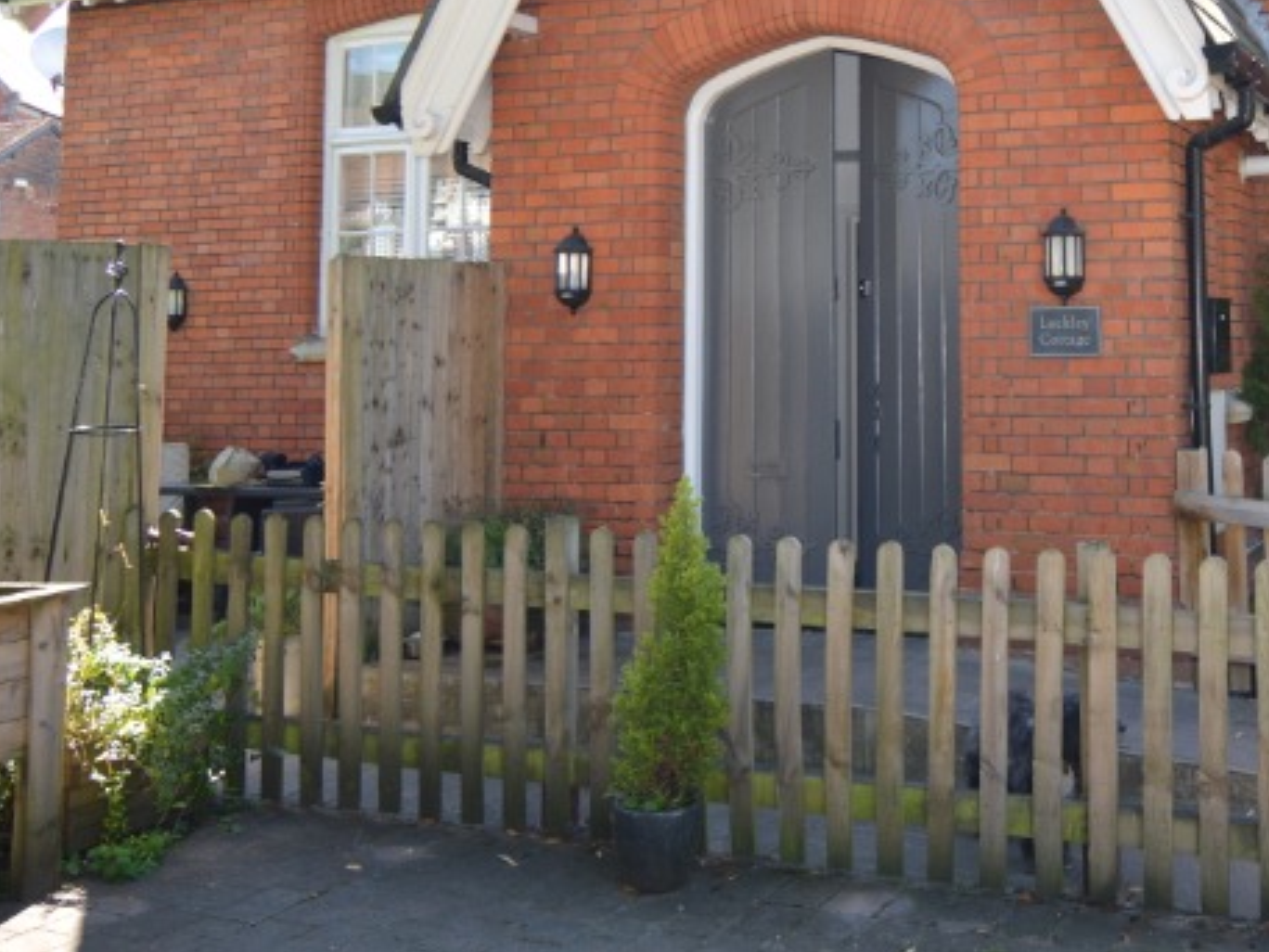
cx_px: 974
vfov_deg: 33.2
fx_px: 1543
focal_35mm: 42
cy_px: 168
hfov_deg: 43.1
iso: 140
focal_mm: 13
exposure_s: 1/125
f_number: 5.6
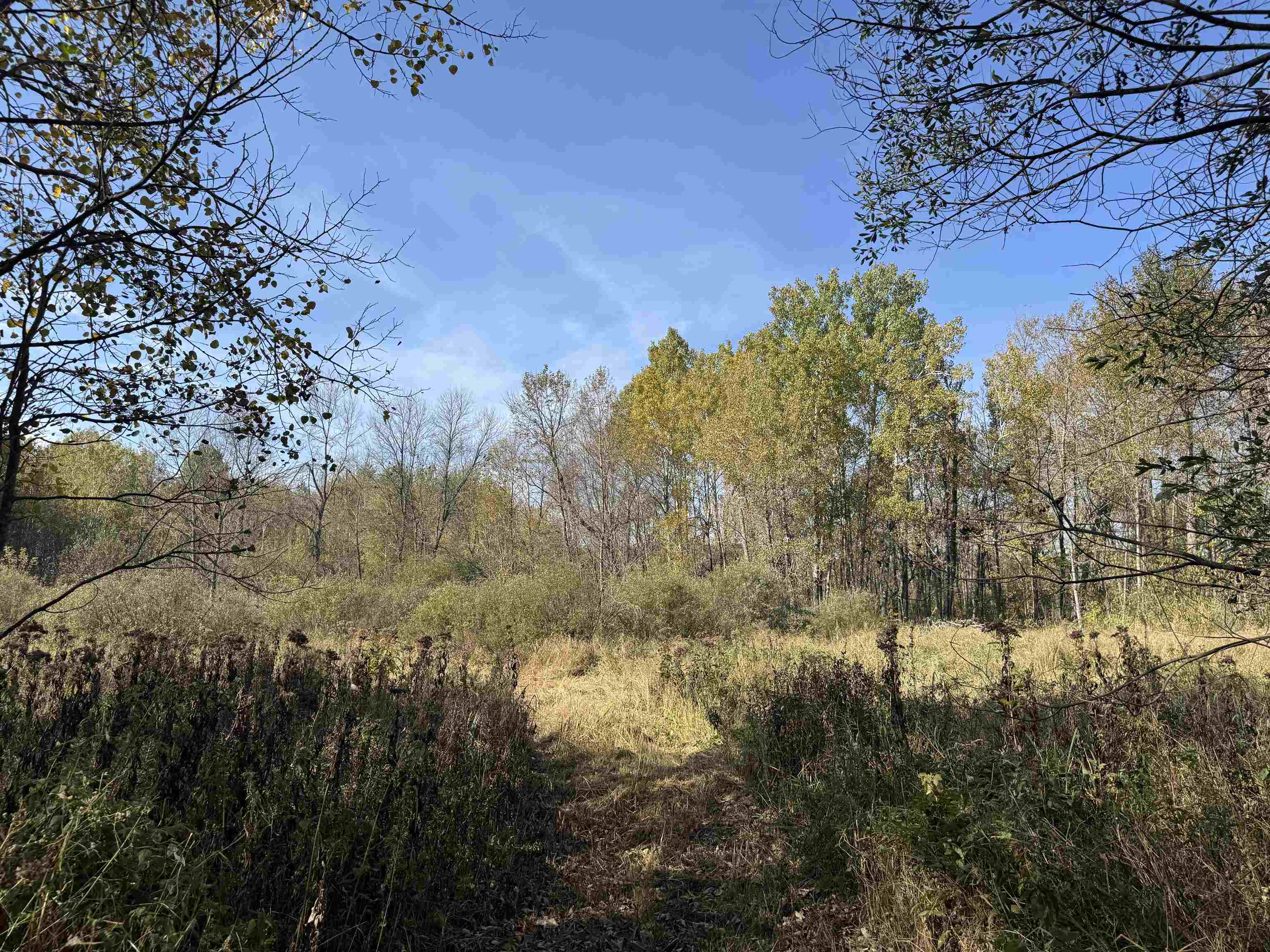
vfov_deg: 56.8
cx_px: 635
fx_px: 881
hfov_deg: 71.6
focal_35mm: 24
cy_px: 476
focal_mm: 6.76
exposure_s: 1/3096
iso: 80
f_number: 1.78
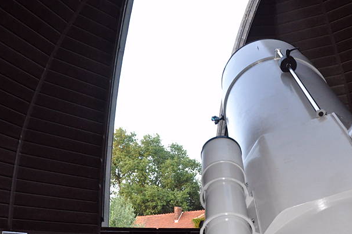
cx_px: 214
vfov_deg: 34.8
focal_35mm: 38
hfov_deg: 50.4
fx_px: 371
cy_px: 142
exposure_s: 1/125
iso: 1600
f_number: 5
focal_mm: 18
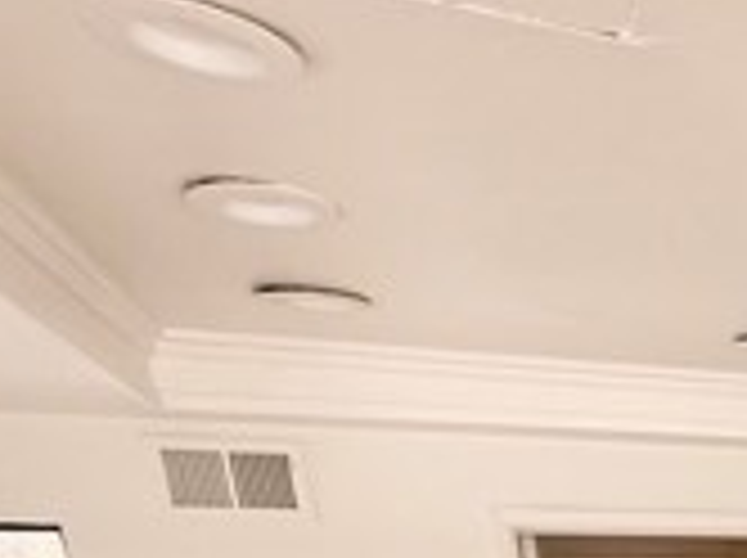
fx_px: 1164
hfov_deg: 24.8
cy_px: 922
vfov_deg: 21.0
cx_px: 1188
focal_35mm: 54
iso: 125
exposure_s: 1/99
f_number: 2.2
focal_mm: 2.22
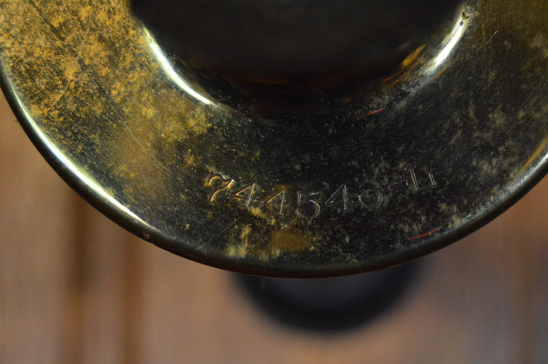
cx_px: 308
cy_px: 195
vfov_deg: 13.2
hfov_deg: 19.7
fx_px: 1576
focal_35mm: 104
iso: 3200
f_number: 5.6
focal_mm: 55
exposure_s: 1/80
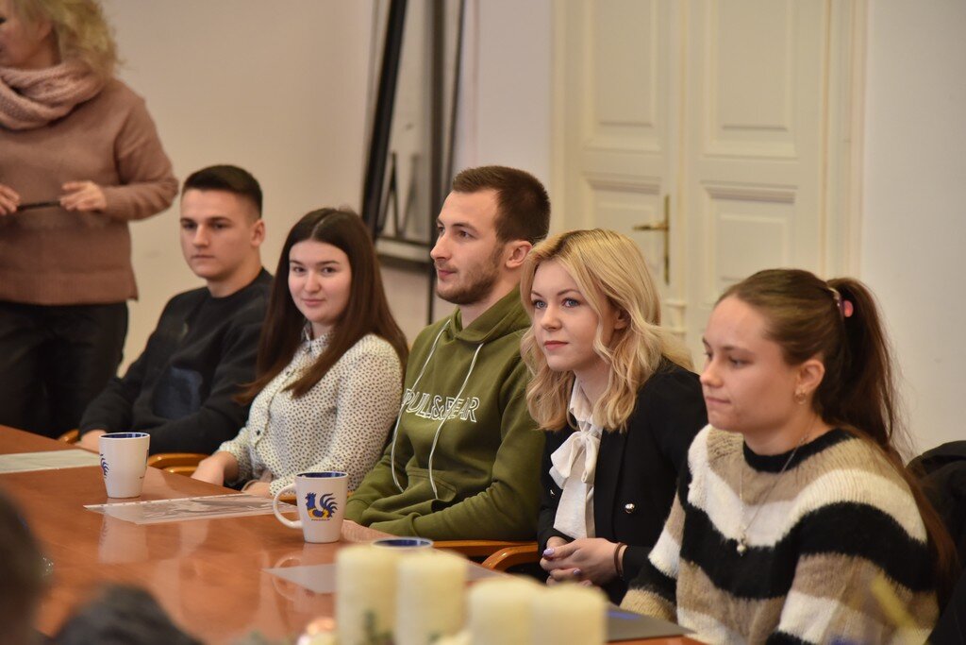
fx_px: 3220
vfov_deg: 11.4
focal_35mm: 120
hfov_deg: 17.1
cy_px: 322
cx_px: 483
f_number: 4
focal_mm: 120
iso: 2000
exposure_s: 1/80
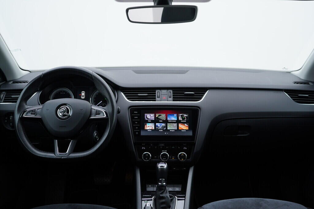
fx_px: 314
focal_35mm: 36
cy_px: 104
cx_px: 157
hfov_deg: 53.1
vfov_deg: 36.9
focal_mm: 24
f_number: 3.2
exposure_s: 1/50
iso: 125
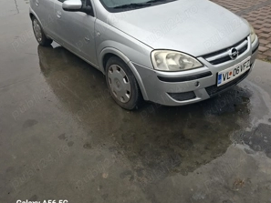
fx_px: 243
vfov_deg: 43.4
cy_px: 42
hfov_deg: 58.3
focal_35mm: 31
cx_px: 136
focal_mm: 5.54
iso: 50
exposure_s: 1/160
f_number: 1.8
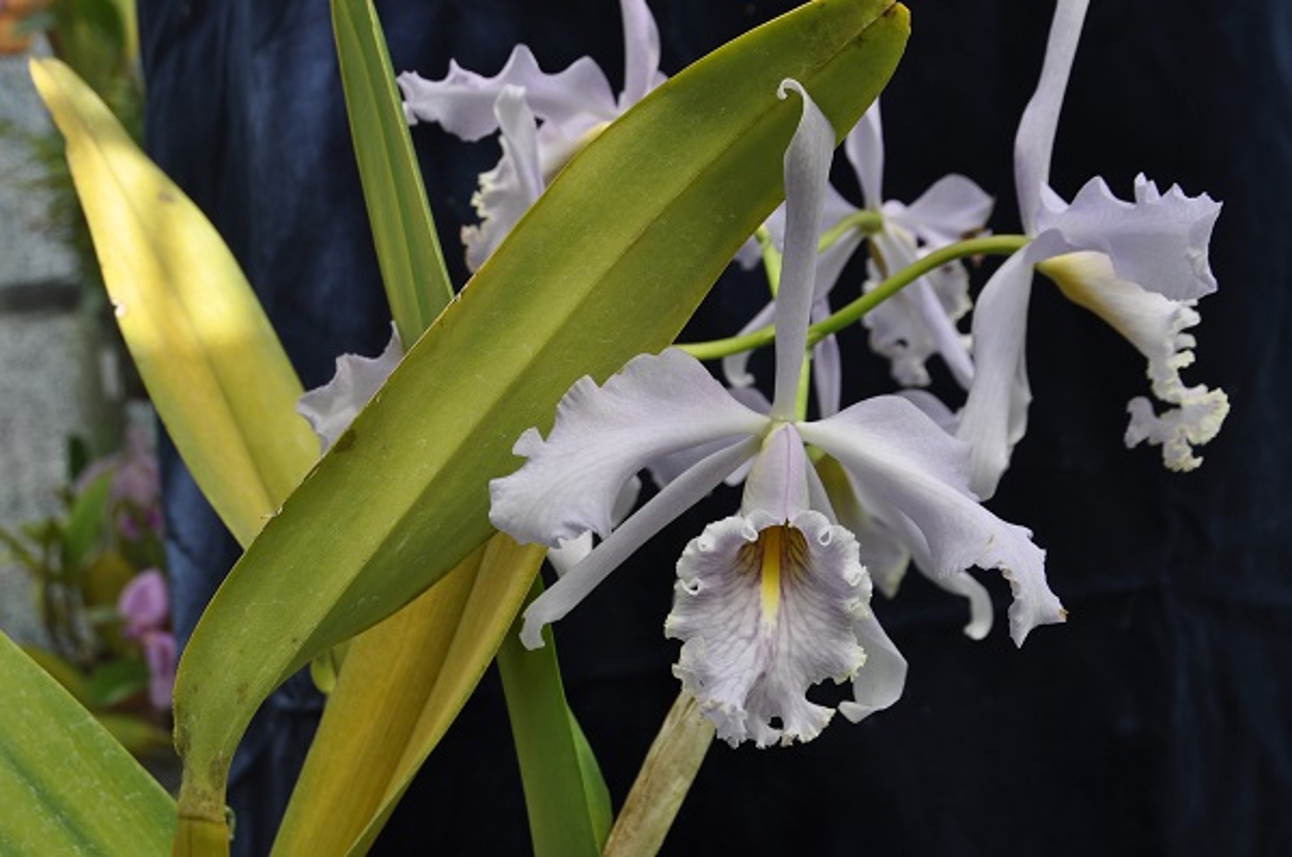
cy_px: 428
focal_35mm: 52
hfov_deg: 37.9
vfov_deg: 25.7
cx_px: 646
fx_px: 1881
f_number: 8
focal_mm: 35
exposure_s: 1/160
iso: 200
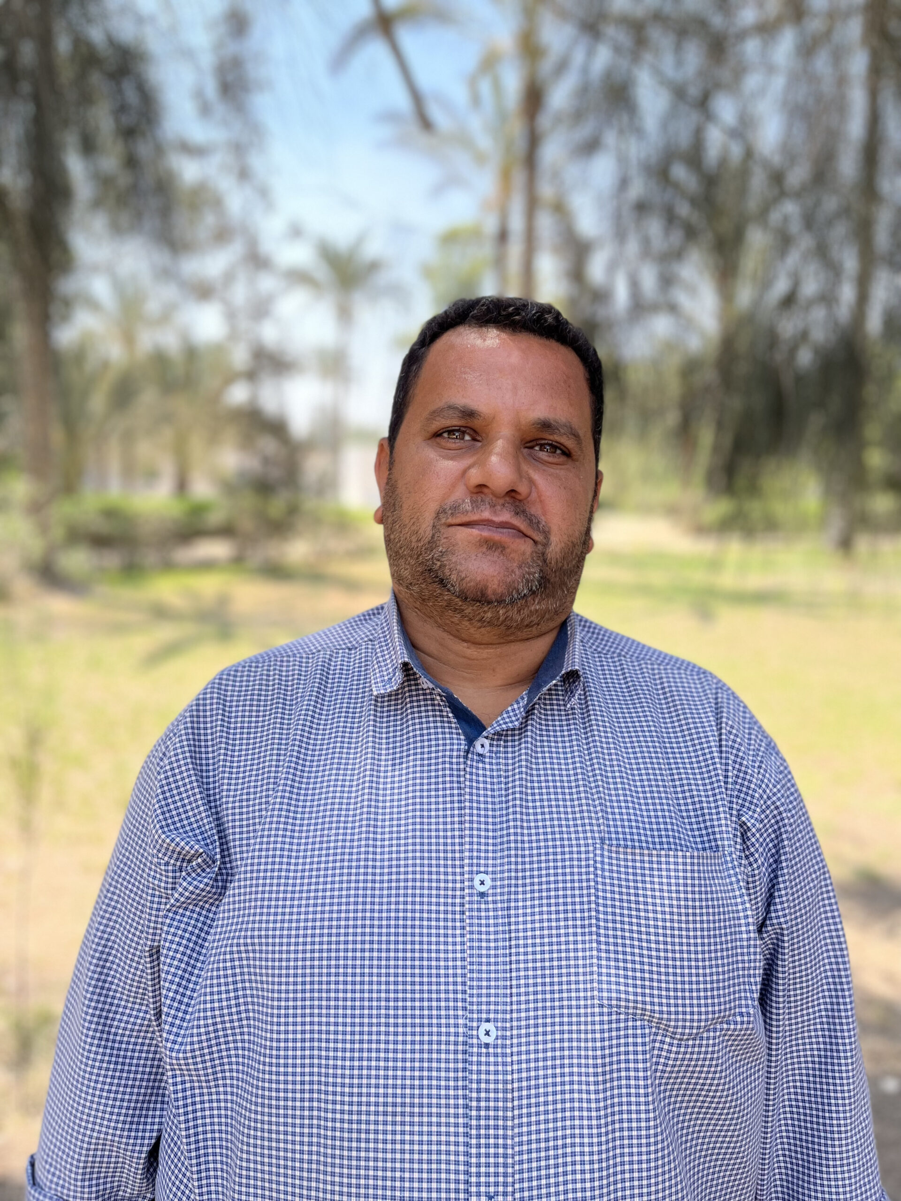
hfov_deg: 53.1
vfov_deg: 67.3
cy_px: 600
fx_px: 902
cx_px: 450
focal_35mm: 26
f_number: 1.6
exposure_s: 1/1000
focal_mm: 5.1
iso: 50
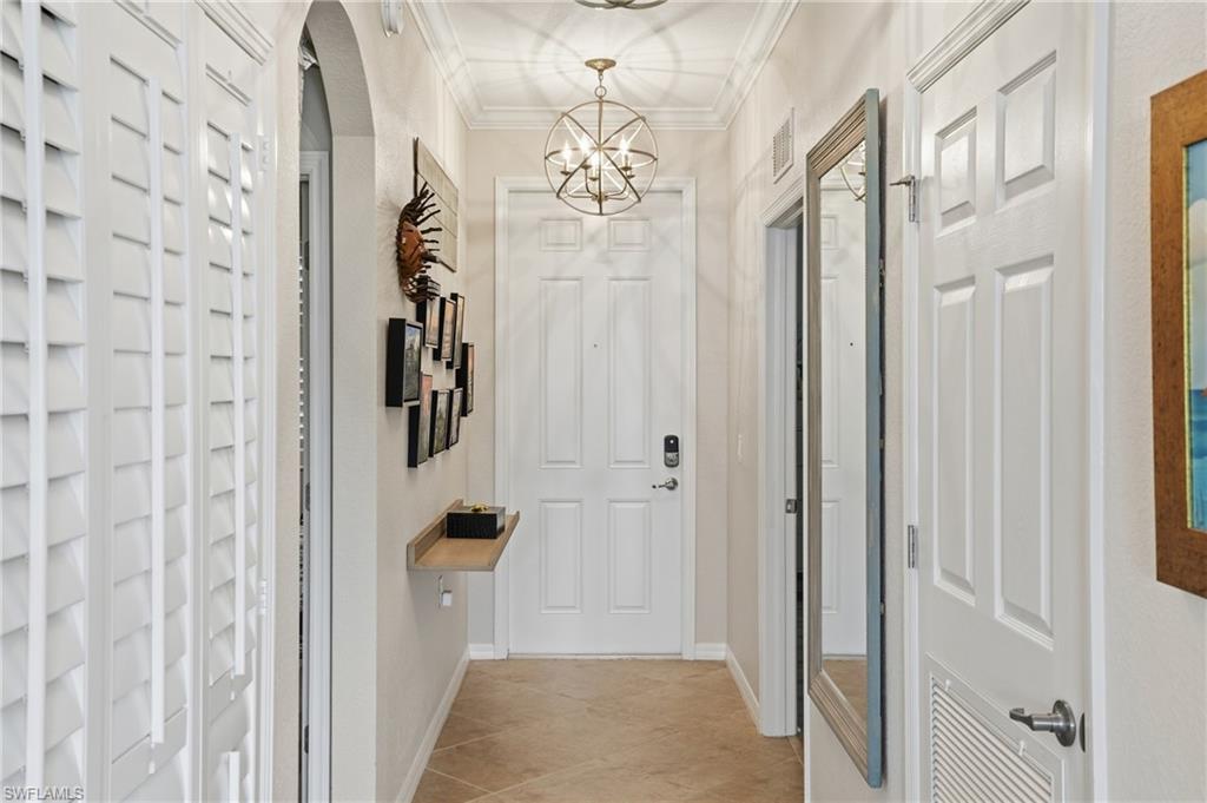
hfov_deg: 54.5
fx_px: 1172
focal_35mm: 35
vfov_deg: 37.8
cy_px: 402
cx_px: 604
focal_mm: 35
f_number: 9
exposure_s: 1/40
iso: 400
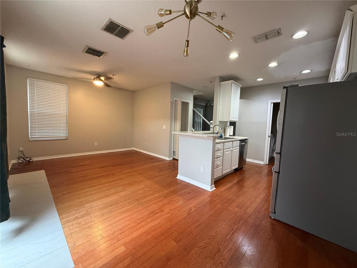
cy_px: 134
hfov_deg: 102.1
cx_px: 178
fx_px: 144
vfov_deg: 85.7
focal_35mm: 14
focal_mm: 2.22
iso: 400
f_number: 2.2
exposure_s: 1/60
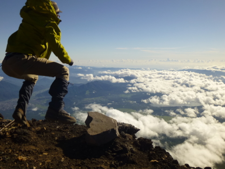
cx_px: 119
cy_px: 79
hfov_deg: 51.3
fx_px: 234
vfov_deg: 39.7
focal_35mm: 36
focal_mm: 5.2
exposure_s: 1/320
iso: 100
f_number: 9
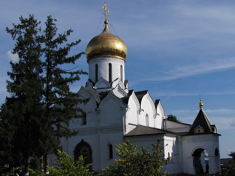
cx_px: 128
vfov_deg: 29.6
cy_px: 109
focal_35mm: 49
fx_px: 333
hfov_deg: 38.9
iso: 100
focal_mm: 7.3
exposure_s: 1/1000
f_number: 6.6
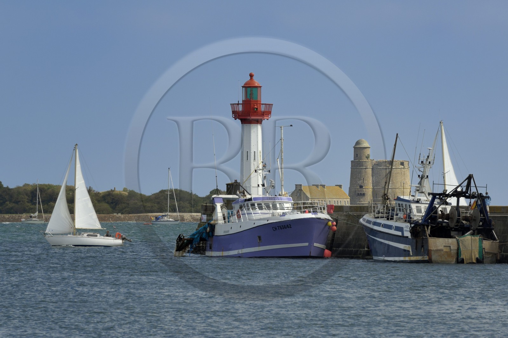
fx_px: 4232
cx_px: 254
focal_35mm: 300
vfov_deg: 4.6
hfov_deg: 6.9
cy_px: 169
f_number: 6.7
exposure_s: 1/320
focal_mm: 200
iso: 100
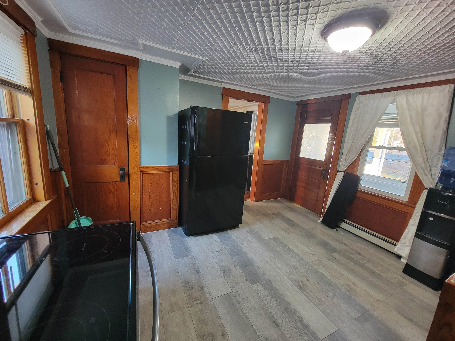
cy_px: 170
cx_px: 228
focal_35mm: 13
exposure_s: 1/30
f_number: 2.2
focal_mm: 2.2
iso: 320
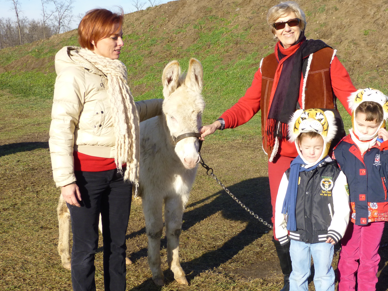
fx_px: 639
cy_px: 175
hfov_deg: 33.7
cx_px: 234
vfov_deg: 25.6
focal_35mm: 57
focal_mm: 7.4
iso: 100
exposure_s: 1/400
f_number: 3.8
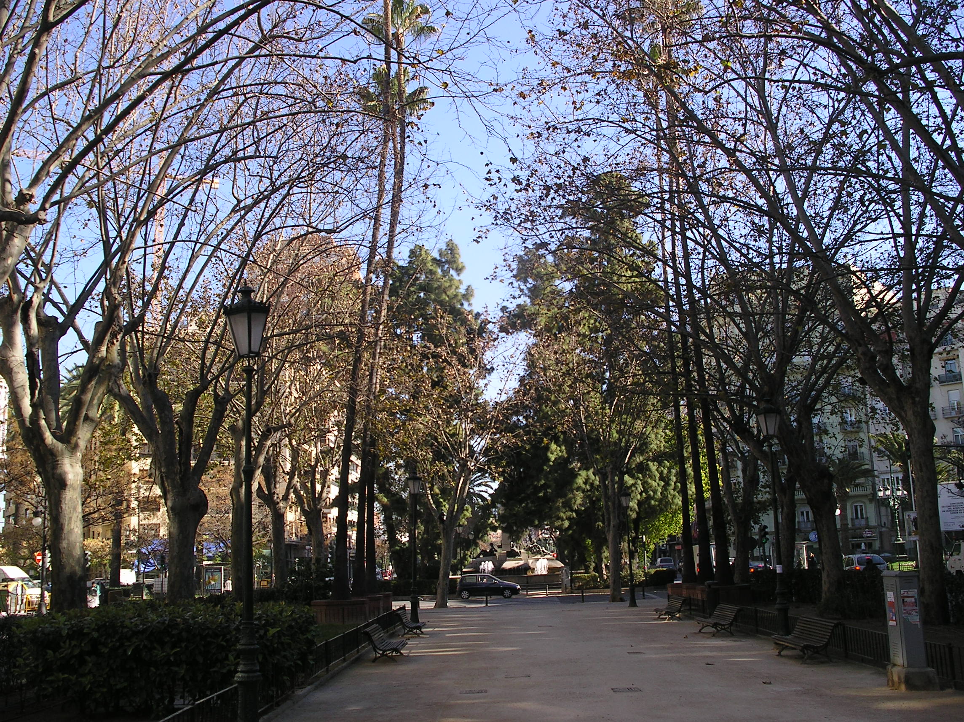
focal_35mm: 37
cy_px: 361
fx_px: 1030
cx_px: 482
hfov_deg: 50.2
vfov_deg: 38.6
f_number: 4
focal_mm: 7.8
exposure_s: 1/318
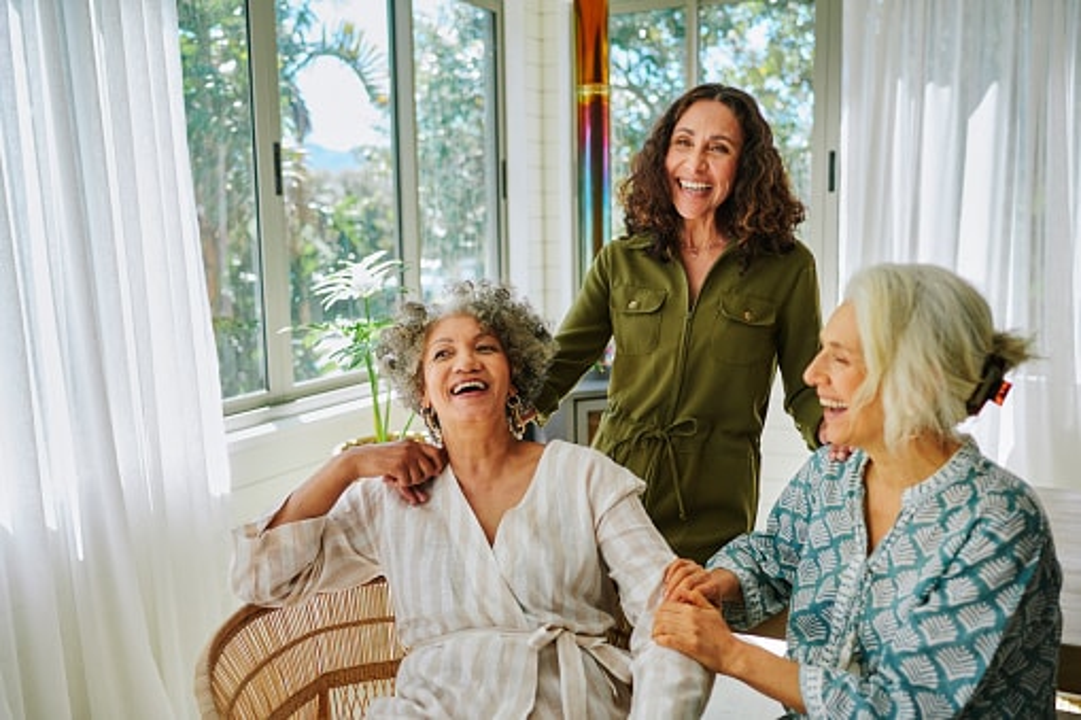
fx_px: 1051
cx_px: 540
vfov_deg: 37.8
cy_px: 360
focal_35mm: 35
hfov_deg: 54.4
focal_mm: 35
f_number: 2.2
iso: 160
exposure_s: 1/400
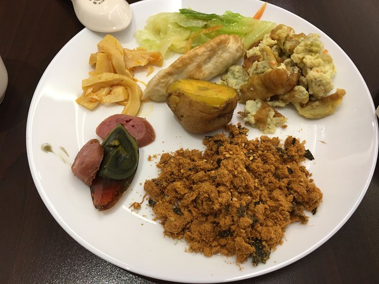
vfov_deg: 48.2
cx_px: 190
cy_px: 142
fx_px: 318
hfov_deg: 61.7
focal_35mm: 29
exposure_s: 1/15
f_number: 2.2
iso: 64
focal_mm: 4.15
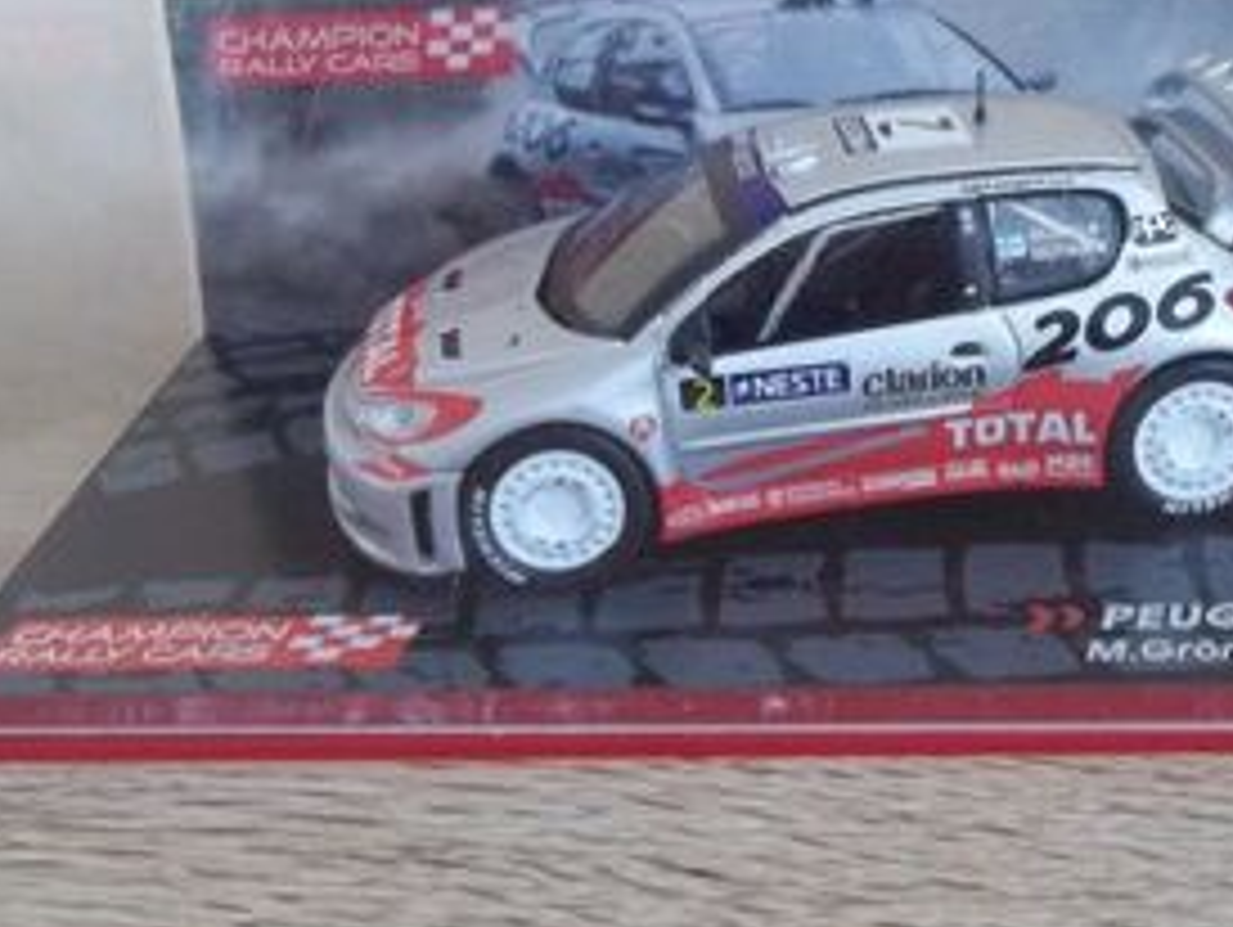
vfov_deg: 26.1
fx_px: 1996
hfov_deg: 34.0
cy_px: 436
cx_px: 828
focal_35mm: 56
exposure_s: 1/15
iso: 160
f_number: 2.9
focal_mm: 5.7
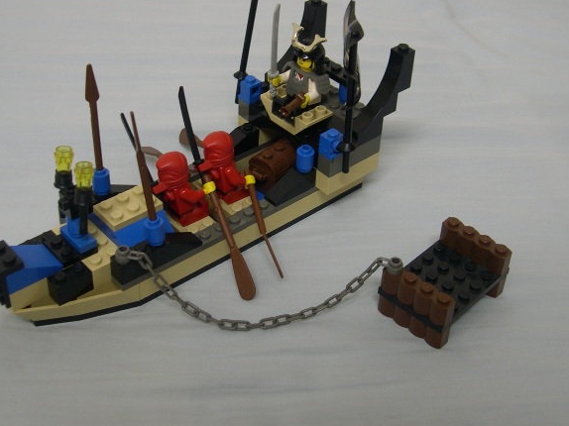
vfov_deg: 27.5
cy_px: 192
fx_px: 871
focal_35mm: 53
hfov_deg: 36.2
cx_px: 274
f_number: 2.8
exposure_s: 1/15.4
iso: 100
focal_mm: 8
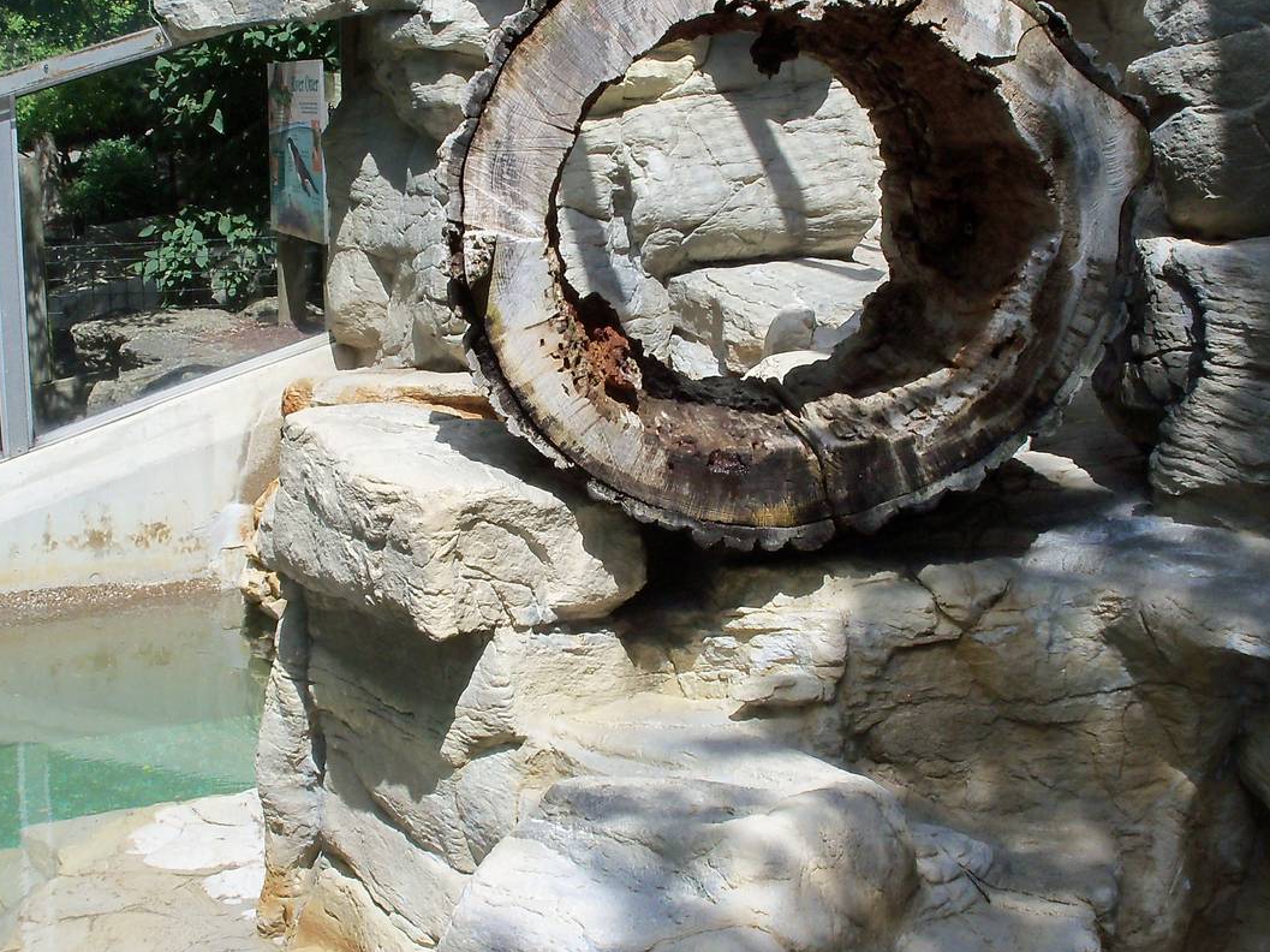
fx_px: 1944
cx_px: 548
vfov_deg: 27.5
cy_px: 522
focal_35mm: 53
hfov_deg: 36.1
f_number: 5.5
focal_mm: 6.3
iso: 80
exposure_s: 1/320
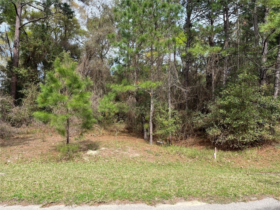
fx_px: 210
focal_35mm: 26
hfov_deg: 67.3
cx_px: 140
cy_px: 105
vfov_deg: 53.1
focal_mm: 5.1
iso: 50
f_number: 1.6
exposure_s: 1/913
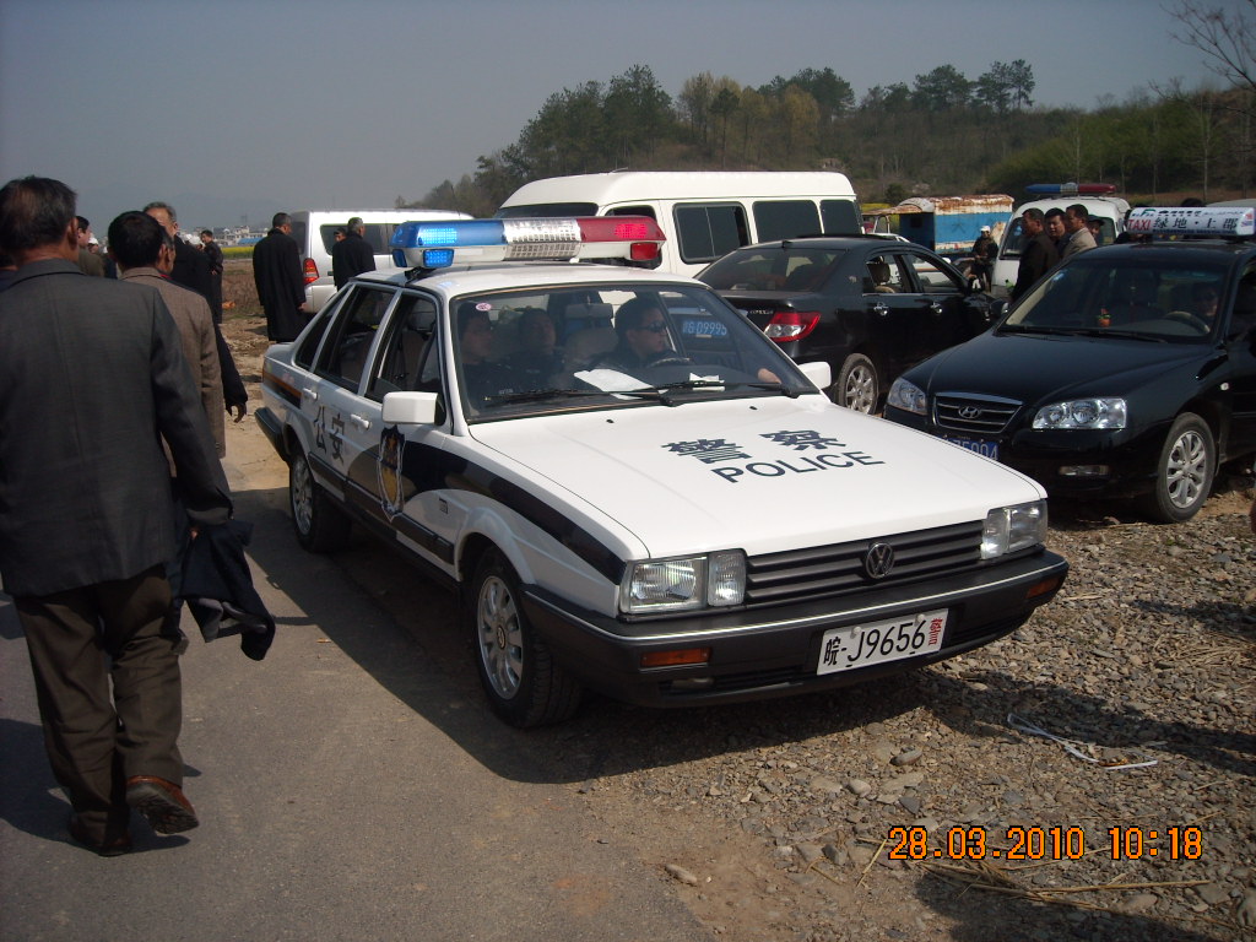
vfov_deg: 40.7
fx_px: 1270
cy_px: 471
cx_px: 628
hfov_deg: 52.6
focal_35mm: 35
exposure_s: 1/569
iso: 64
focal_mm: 5.7
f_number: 5.6
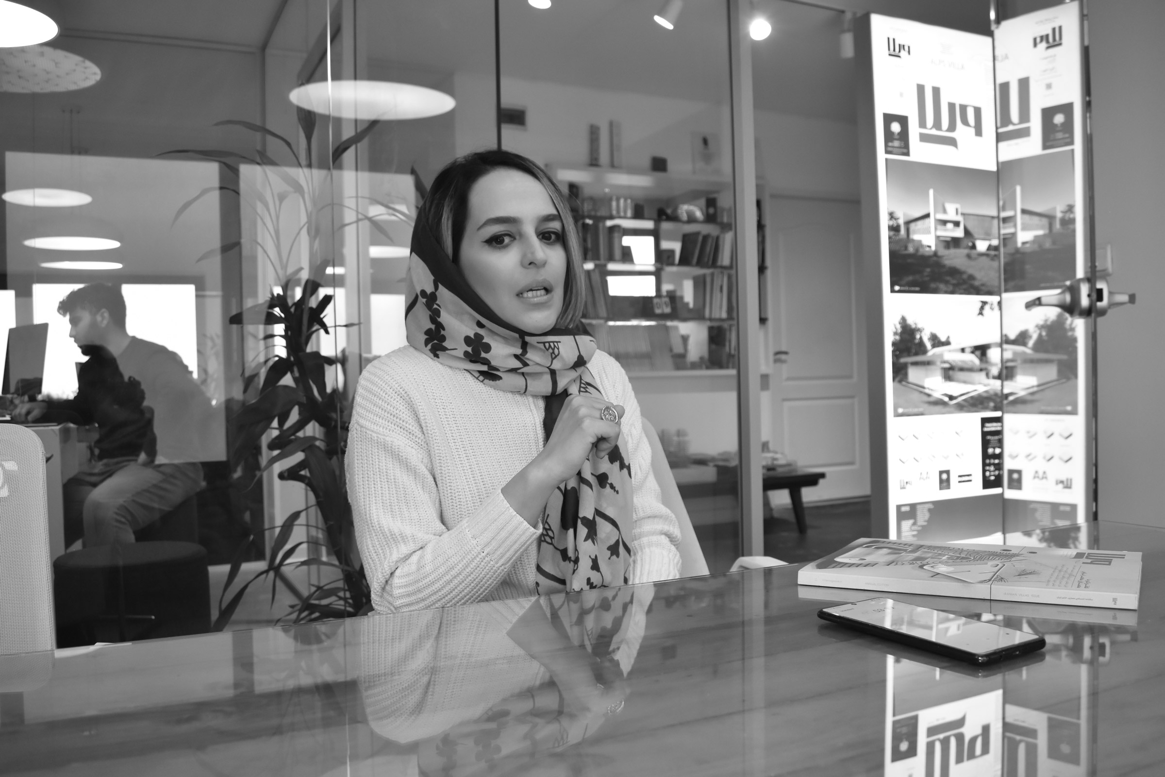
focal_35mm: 30
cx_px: 582
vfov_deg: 43.6
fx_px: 971
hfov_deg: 61.9
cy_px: 388
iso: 720
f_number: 5.6
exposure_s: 1/60
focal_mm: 20
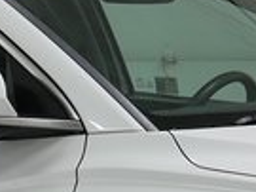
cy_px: 279
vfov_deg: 5.4
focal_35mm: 273
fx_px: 2017
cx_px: 93
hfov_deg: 7.3
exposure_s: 1/60
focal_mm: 18
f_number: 3.9
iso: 320
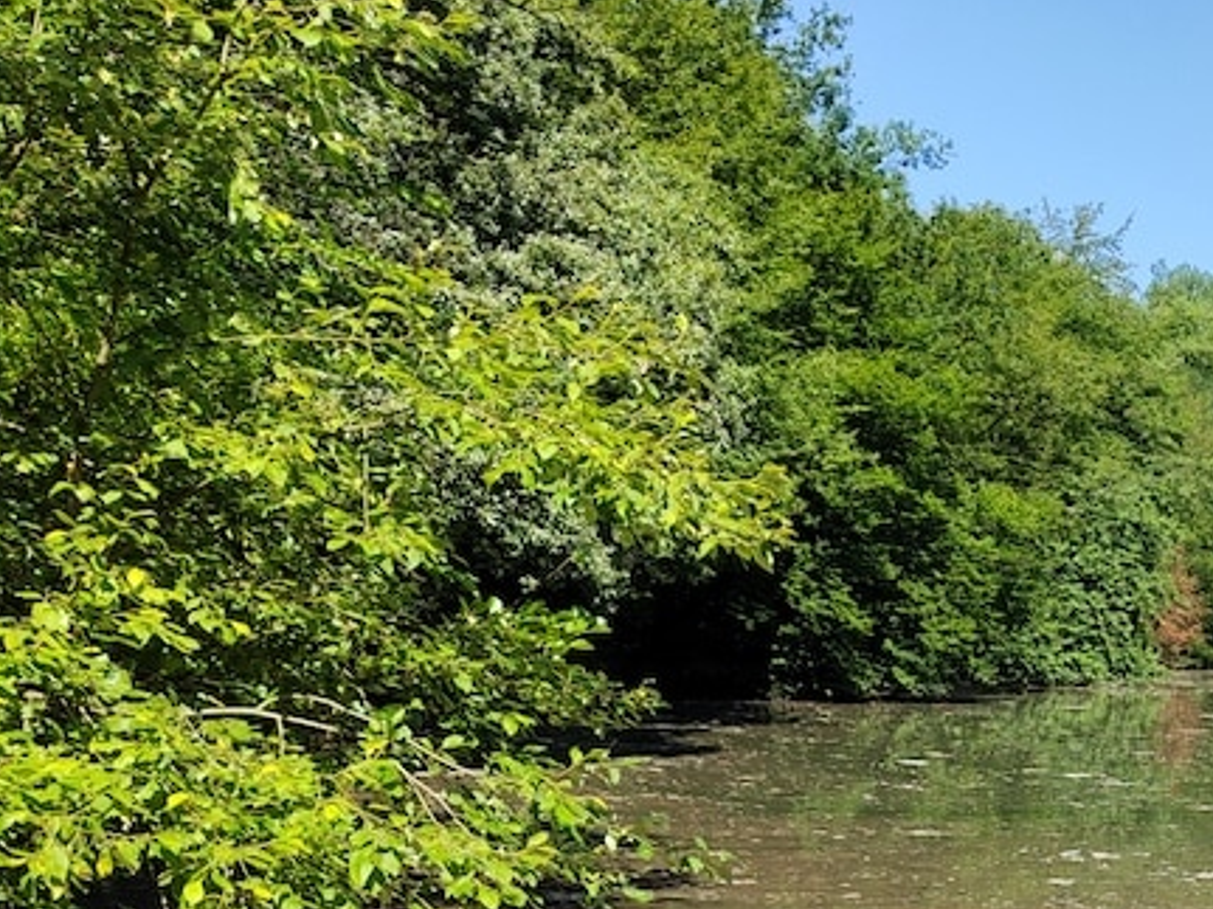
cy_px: 1075
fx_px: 1997
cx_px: 1171
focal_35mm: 57
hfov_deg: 31.6
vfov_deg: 23.5
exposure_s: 1/1600
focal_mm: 5.59
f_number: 1.88
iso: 100
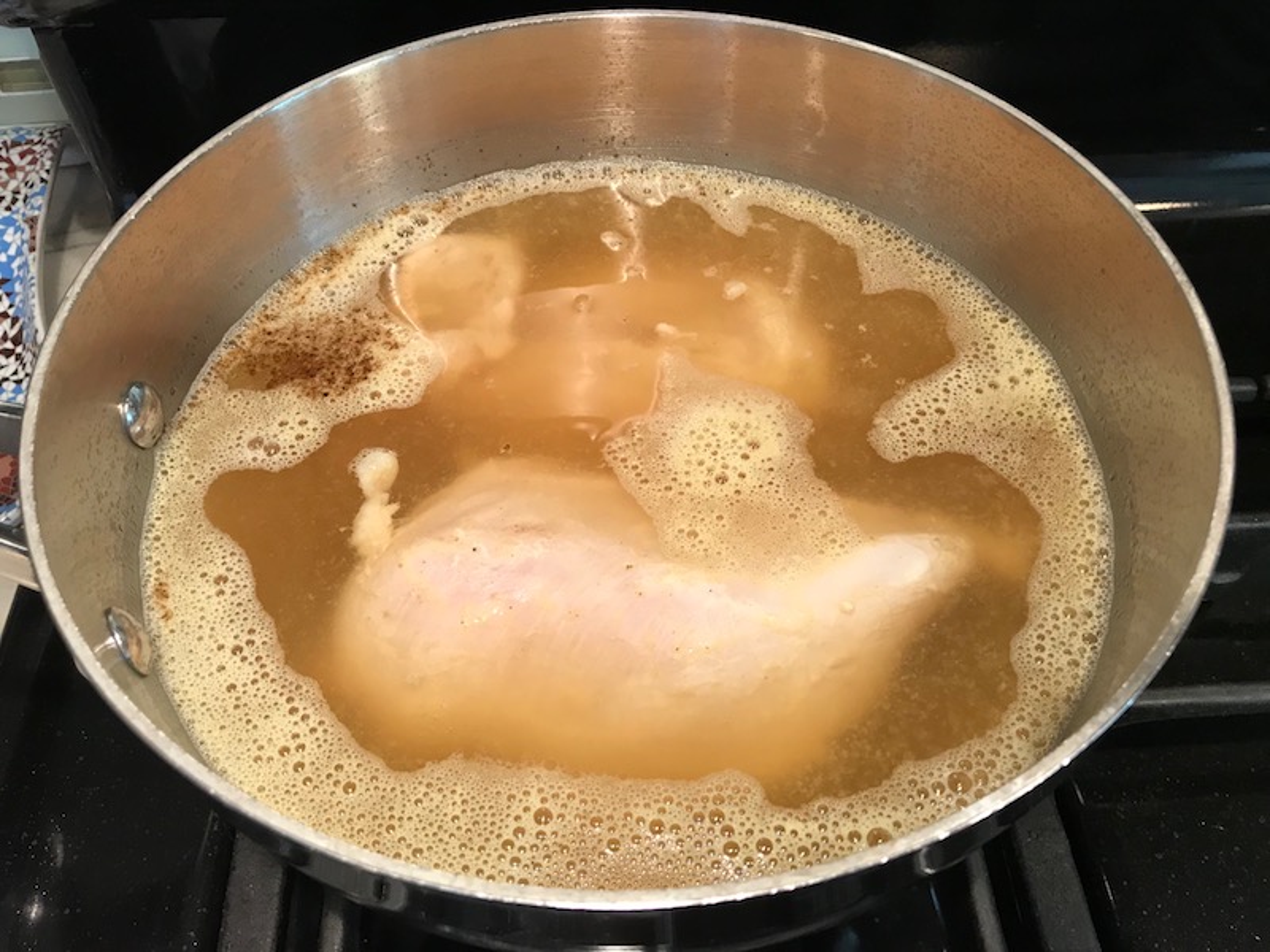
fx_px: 1027
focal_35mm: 28
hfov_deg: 63.4
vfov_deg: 49.7
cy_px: 476
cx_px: 635
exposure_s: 1/24
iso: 32
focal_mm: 3.99
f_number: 1.8
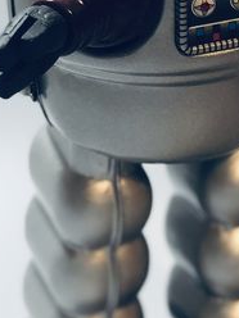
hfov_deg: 7.8
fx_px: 1749
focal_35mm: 190
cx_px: 191
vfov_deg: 10.3
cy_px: 22
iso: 100
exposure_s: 1/33
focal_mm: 6
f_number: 2.4
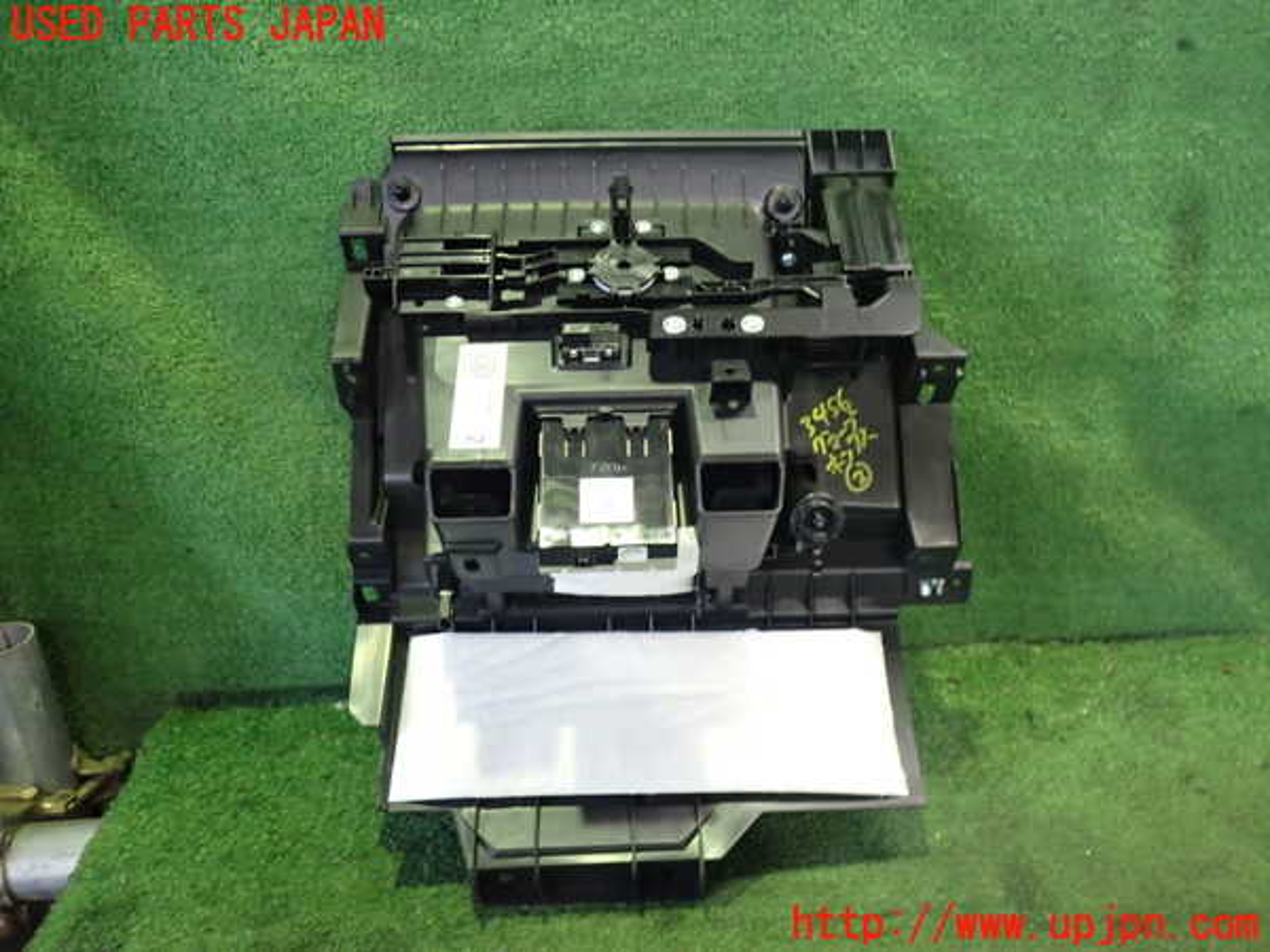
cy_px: 476
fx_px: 1101
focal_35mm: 30
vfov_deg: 46.8
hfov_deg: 60.0
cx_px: 635
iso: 640
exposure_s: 1/30
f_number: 2.3
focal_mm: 5.4
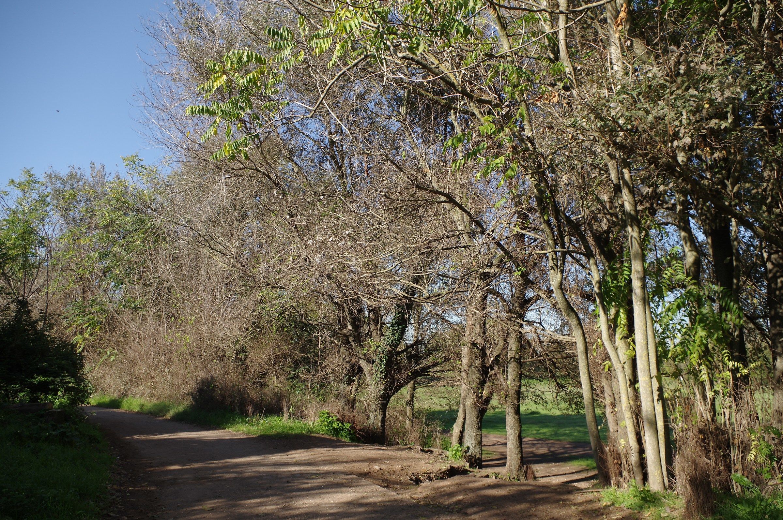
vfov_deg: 47.8
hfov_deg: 67.4
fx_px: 587
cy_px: 260
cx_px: 392
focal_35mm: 27
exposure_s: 1/160
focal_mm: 18
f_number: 6.3
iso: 100
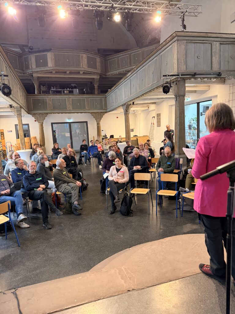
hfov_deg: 56.8
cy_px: 157
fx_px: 217
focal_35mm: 24
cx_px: 118
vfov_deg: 71.6
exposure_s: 1/60
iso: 500
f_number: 1.78
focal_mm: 6.76
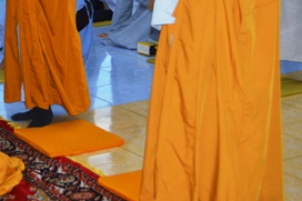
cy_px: -23
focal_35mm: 99
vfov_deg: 13.5
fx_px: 830
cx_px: 31
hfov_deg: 20.2
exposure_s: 1/60
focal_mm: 28
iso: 800
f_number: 4.5
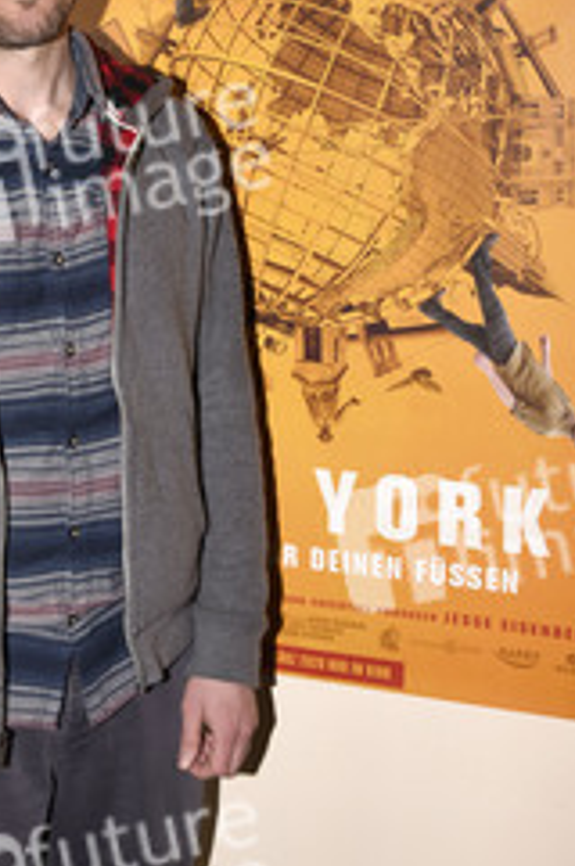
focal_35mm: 63
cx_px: 190
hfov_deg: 21.4
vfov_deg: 31.8
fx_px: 1514
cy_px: 349
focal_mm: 38
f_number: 6.3
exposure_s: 1/50
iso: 800
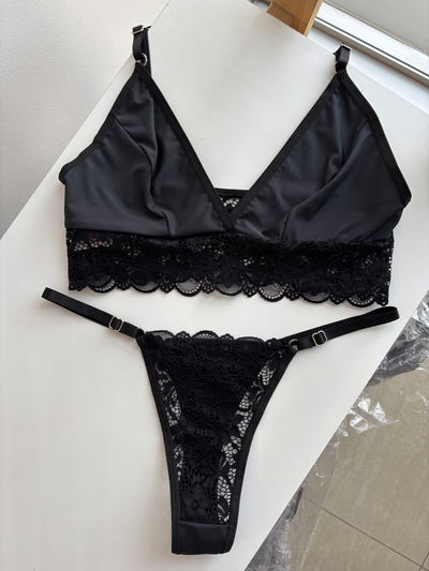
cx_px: 214
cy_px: 286
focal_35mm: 26
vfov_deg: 67.3
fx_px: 429
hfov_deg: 53.1
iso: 80
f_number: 1.6
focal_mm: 5.96
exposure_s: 1/50
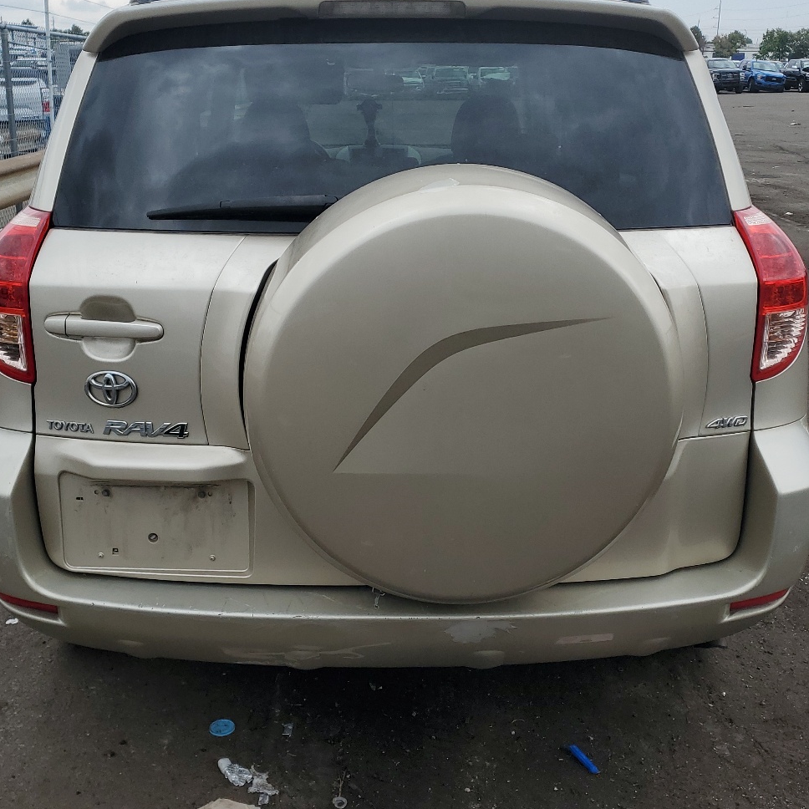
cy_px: 359
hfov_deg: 43.8
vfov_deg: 43.8
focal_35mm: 38
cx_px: 369
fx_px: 1005
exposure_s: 1/1429
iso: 50
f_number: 1.5
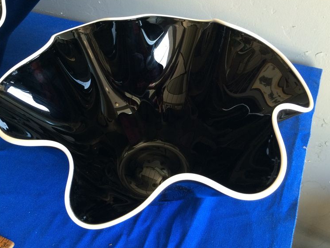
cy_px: 122
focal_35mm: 36
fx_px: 343
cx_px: 157
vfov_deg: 39.7
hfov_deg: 51.3
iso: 100
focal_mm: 4.12
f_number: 2.2
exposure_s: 1/30
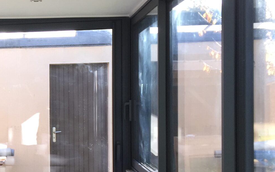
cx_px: -78
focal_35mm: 80
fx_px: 600
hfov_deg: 23.1
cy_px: 109
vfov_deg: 16.3
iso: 40
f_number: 2.2
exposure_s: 1/100
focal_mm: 4.15
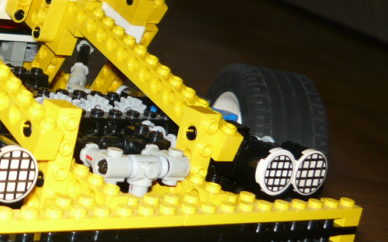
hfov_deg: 22.8
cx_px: -68
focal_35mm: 84
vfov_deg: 15.5
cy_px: 84
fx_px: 888
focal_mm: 5.5
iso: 100
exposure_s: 1/30
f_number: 2.8
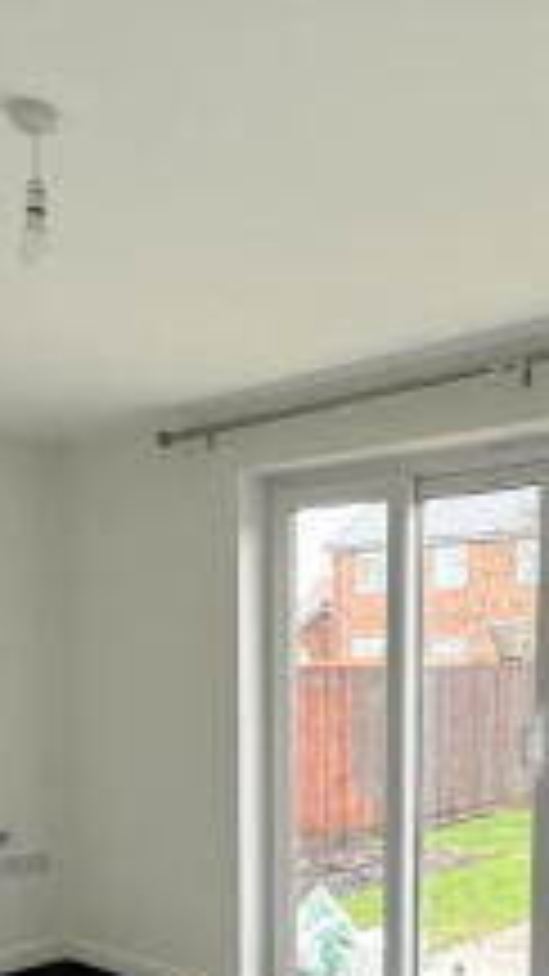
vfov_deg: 47.1
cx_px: 367
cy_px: 762
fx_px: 1061
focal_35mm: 41
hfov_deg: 28.8
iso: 80
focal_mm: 2.22
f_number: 2.2
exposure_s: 1/99
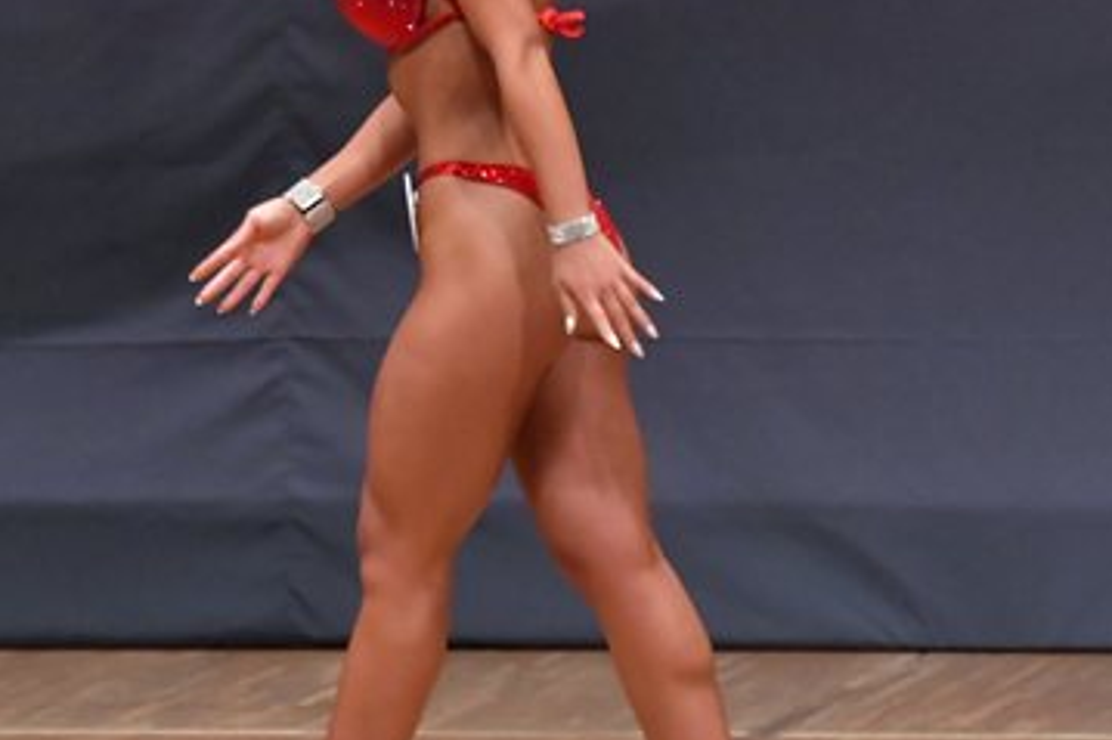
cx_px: 448
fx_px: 18987
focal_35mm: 615
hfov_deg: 3.4
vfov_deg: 2.2
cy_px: 266
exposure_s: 1/400
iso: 6400
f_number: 5.6
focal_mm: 190
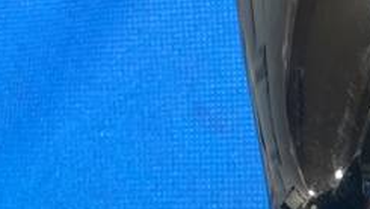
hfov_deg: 26.4
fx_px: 726
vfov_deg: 15.2
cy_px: -100
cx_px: 403
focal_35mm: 74
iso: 320
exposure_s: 1/60
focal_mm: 4.25
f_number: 1.8
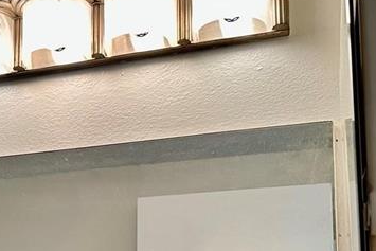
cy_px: 272
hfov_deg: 26.0
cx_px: -33
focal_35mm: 72
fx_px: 752
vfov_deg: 18.3
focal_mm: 6.86
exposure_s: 1/120
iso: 160
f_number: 1.78
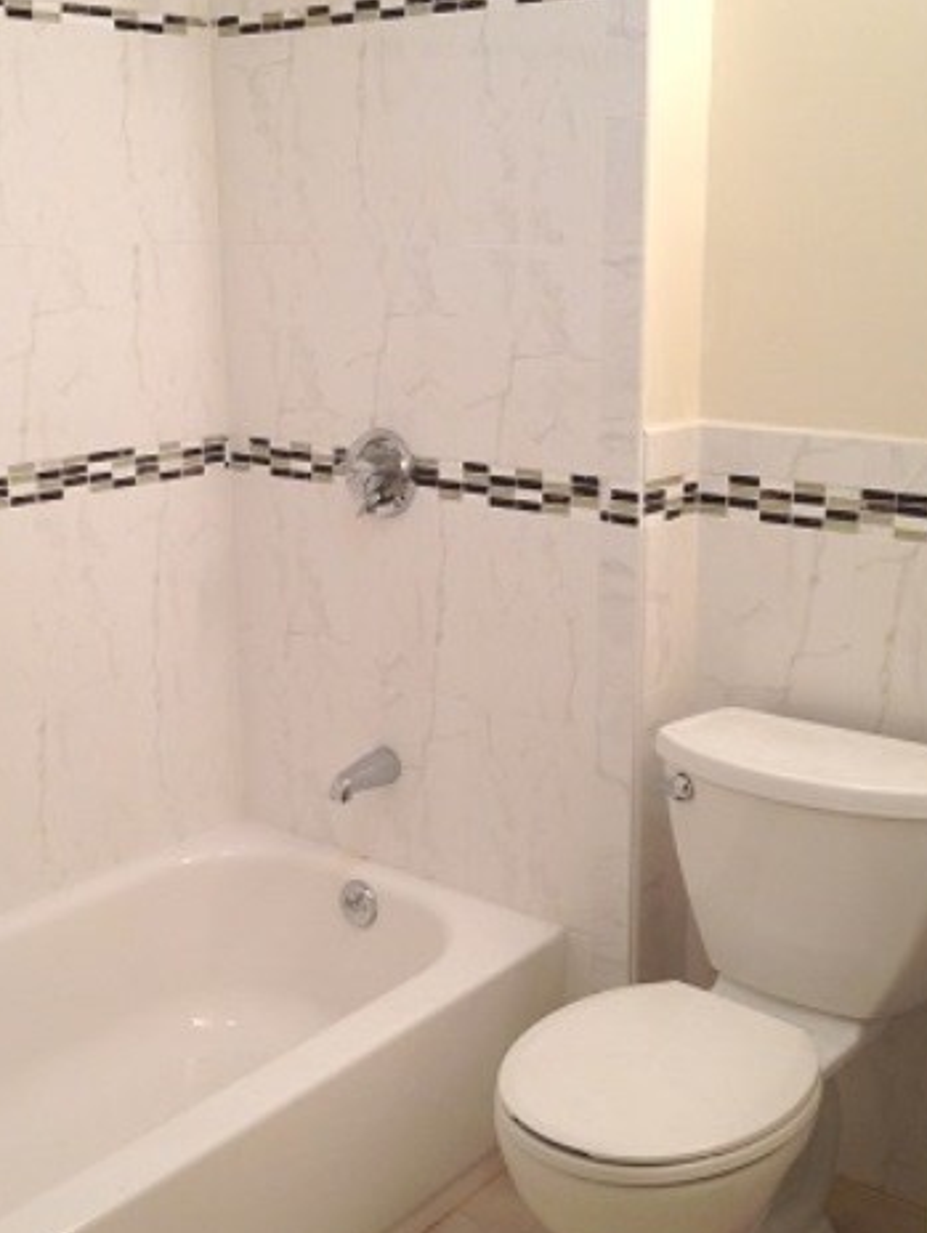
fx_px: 1711
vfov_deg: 39.6
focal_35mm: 48
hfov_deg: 30.3
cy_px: 583
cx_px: 412
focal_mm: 4.28
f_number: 2.4
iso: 64
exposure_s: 1/40
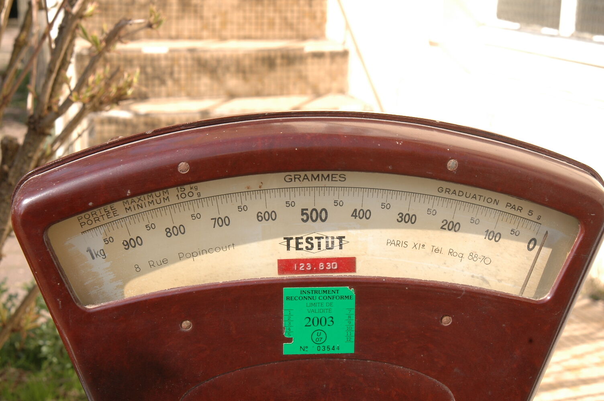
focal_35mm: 68
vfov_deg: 20.1
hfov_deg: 29.9
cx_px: 302
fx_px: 1131
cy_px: 200
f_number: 11
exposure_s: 1/125
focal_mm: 45
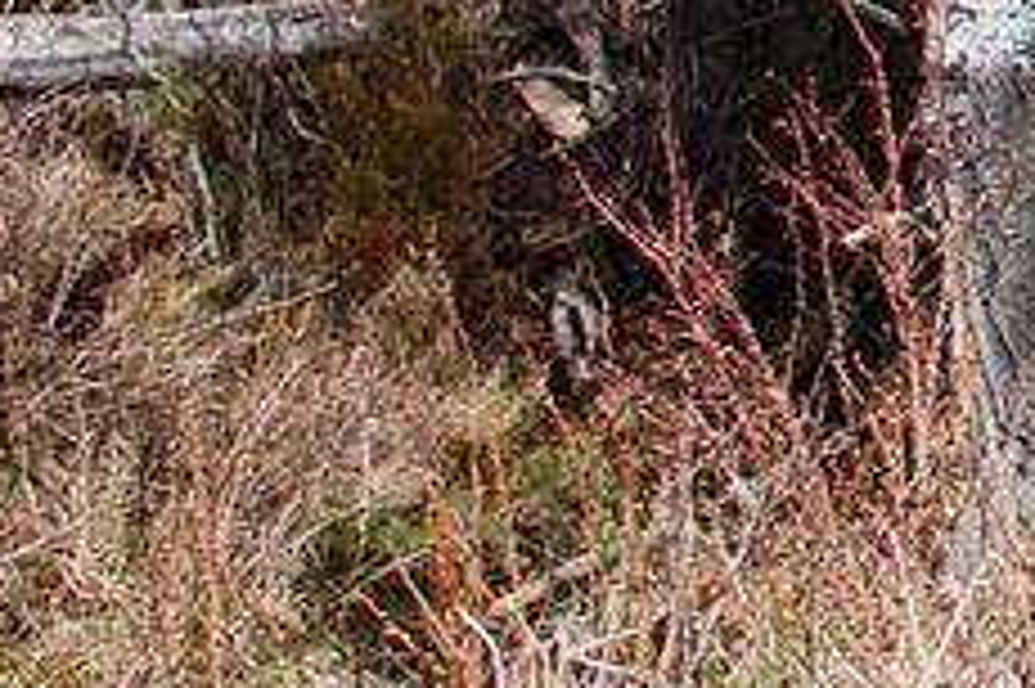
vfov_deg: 11.1
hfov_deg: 13.8
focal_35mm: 120
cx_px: 2218
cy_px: -202
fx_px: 3447
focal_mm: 18
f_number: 8
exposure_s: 1/250
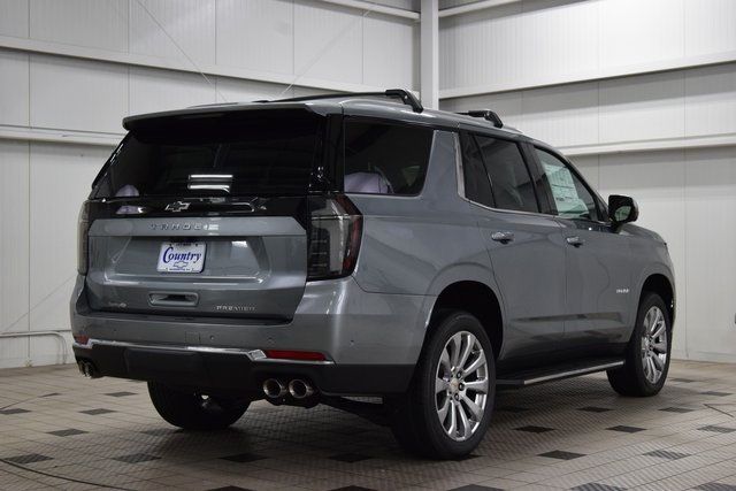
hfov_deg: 35.0
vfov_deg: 23.8
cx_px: 368
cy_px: 246
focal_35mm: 57
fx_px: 1166
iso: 1600
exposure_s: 1/60
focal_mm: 38
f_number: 8
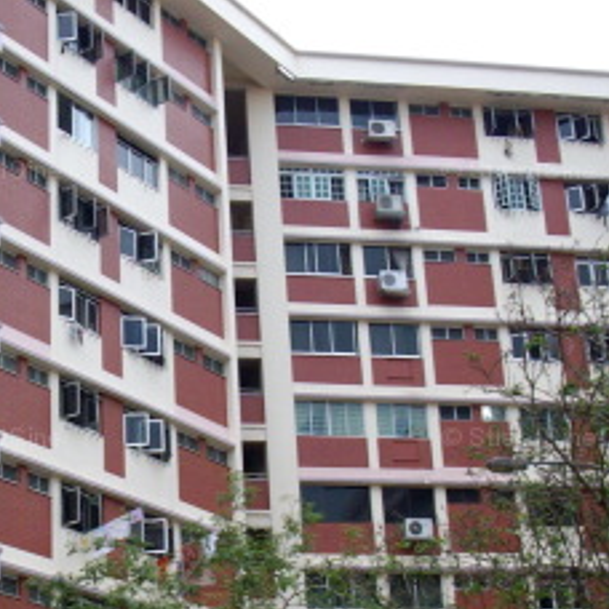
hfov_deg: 21.6
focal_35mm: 79
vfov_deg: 21.8
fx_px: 1572
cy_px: 441
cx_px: 107
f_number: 2.8
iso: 164
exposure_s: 1/50
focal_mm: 6.2
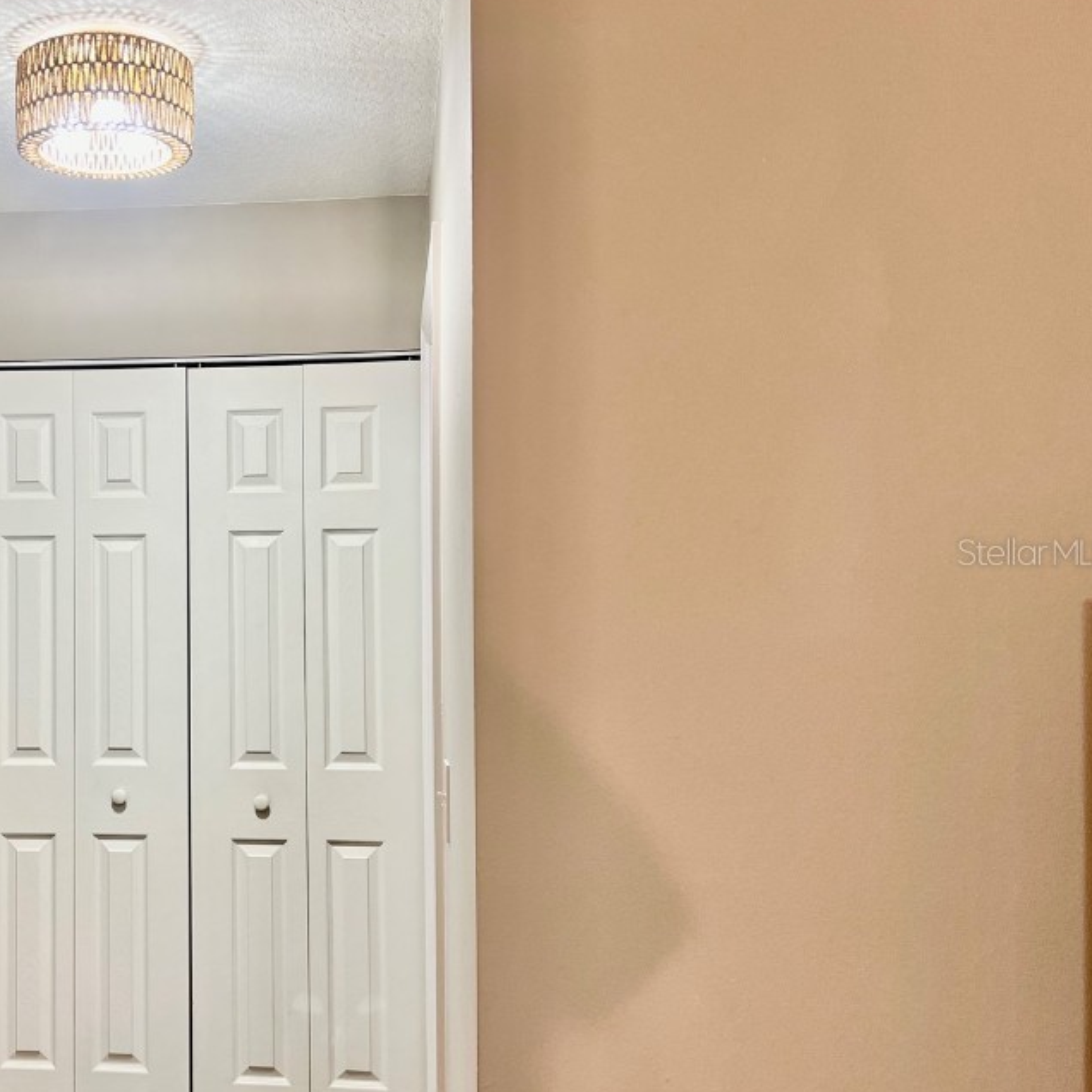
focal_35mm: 37
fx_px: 1321
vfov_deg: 44.9
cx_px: 240
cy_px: 551
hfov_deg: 43.1
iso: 64
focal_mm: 5.7
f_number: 1.5
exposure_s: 1/60
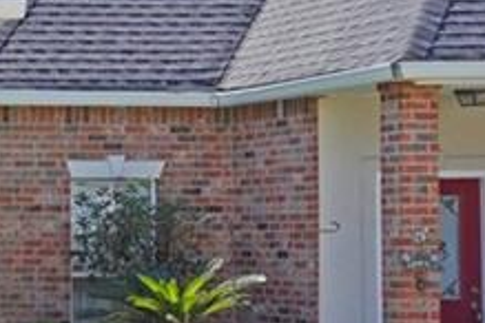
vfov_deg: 10.4
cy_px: 74
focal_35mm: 131
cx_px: -620
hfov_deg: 12.7
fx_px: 1765
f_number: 11
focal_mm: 28
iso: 800
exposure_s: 1/640
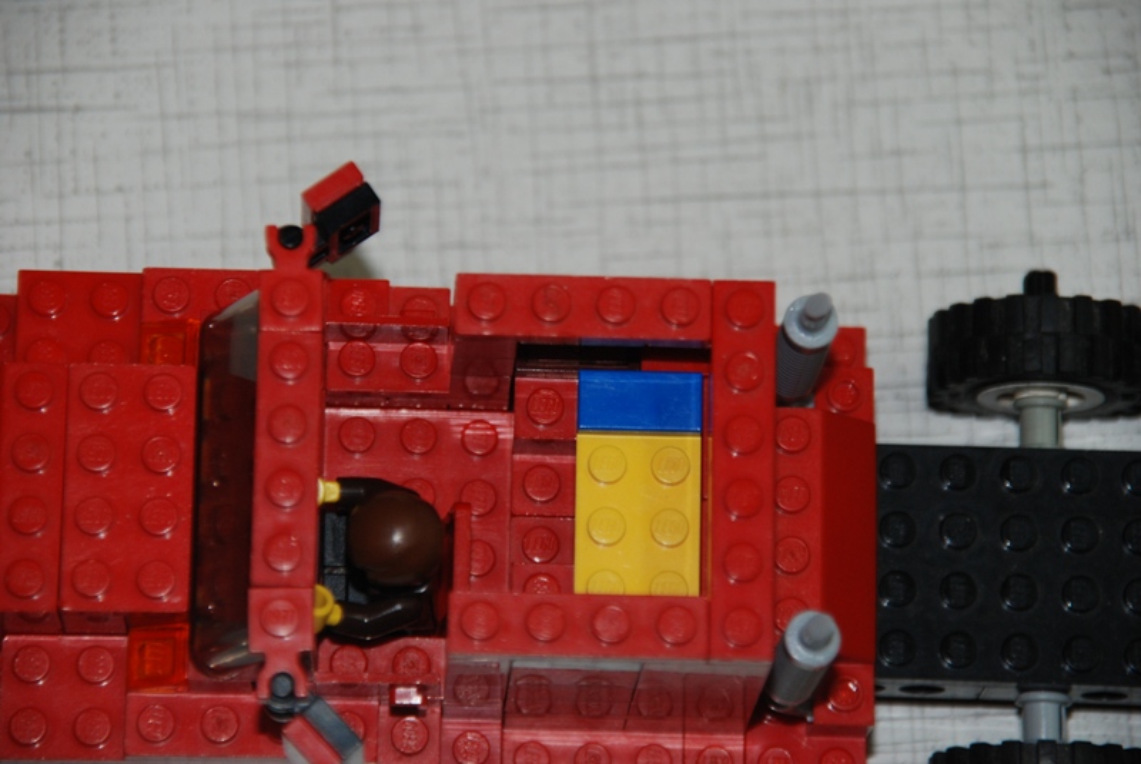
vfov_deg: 4.6
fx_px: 9522
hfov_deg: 6.9
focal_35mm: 300
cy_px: 382
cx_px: 570
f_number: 6.3
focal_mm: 200
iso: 400
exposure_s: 1/60
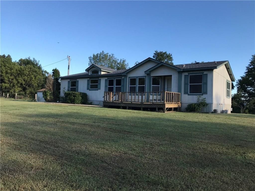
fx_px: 206
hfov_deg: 63.4
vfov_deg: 49.7
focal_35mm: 28
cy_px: 96
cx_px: 128
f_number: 1.8
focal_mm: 3.99
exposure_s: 1/818
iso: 20
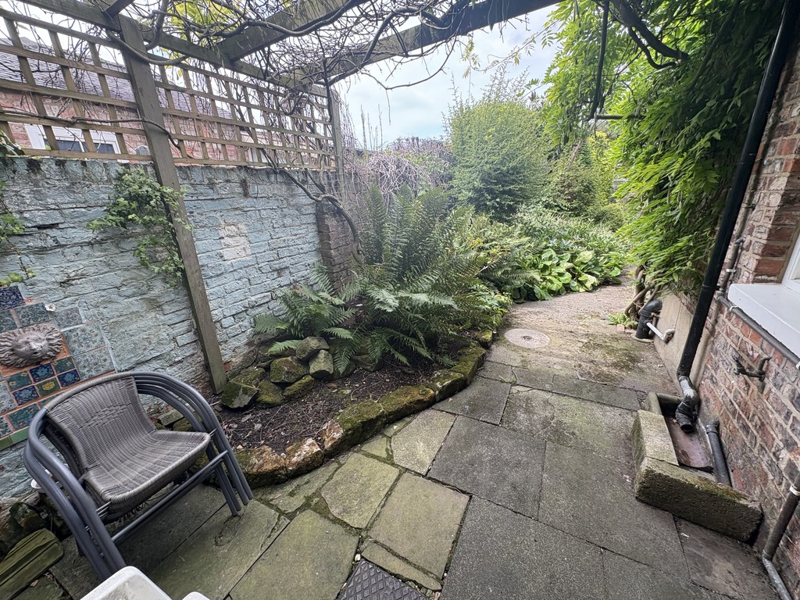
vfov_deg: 85.7
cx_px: 400
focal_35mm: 14
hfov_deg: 102.1
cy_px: 300
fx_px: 324
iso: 40
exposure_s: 1/133
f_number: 2.2
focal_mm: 2.22
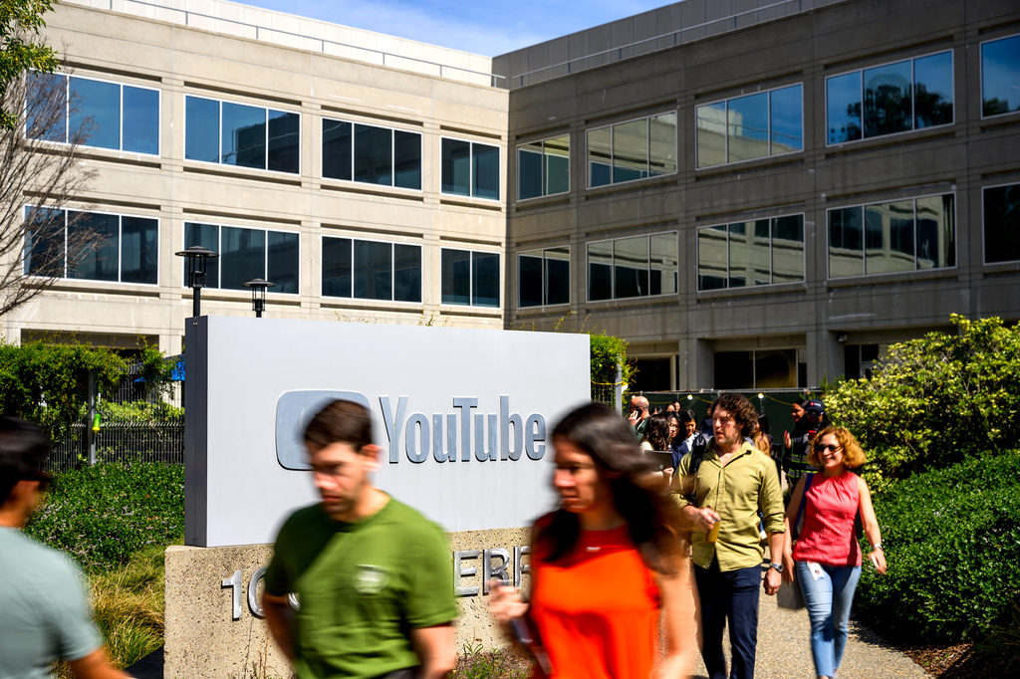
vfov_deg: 28.6
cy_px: 340
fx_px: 1331
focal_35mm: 47
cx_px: 510
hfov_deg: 41.9
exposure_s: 1/15
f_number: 4.8
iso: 100
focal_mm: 47
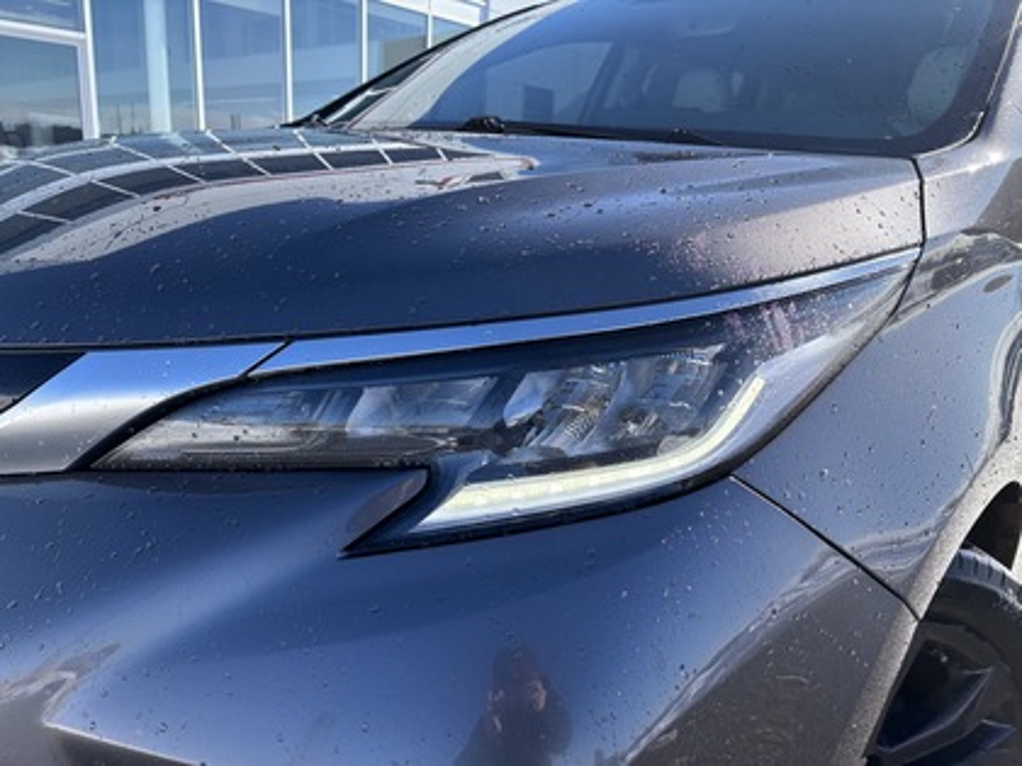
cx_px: 511
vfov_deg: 53.1
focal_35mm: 26
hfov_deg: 67.3
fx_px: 768
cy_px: 383
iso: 50
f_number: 1.6
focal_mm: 5.96
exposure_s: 1/1695
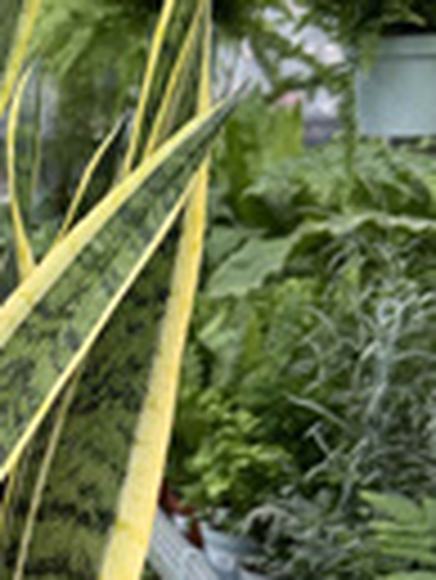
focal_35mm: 84
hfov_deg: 16.4
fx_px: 1408
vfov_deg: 22.6
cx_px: -166
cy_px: 540
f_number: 1.78
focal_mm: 6.76
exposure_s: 1/563
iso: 100
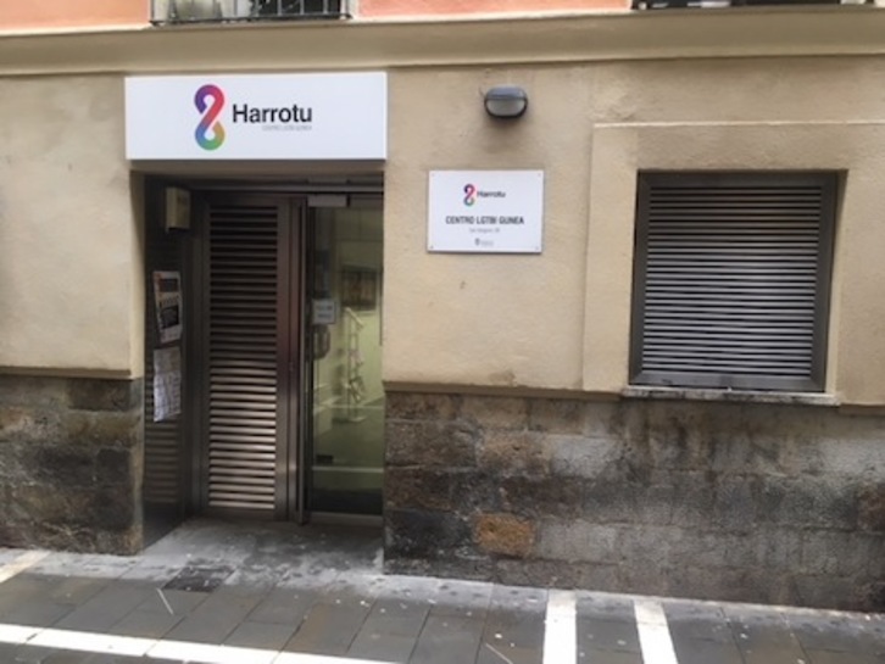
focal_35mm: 29
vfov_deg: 48.3
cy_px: 332
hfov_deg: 61.6
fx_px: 742
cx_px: 442
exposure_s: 1/33
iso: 64
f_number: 2.2
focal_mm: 4.15
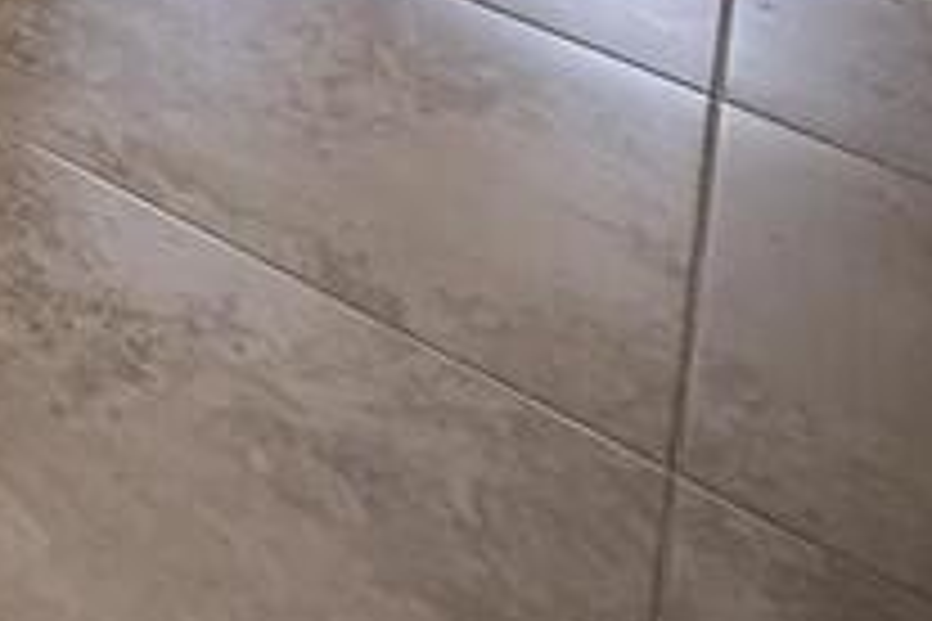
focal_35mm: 72
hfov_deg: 17.2
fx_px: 1864
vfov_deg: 12.3
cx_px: -1067
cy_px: -1076
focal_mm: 2.22
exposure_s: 1/99
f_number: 2.2
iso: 250
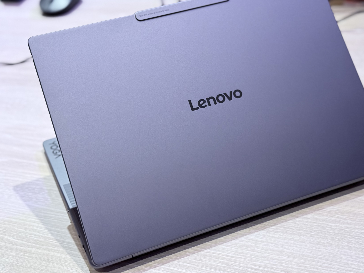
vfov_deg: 26.1
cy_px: 114
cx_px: 190
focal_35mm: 56
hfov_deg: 34.3
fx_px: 589
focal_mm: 6.76
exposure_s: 1/200
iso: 200
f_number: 1.78
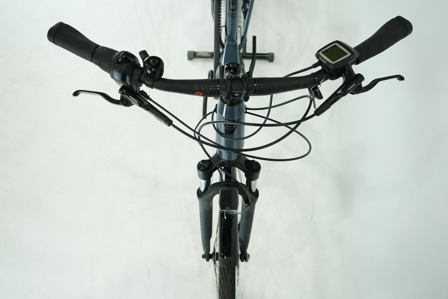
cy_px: 150
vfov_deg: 40.0
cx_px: 224
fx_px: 411
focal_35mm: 33
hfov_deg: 57.2
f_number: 5.6
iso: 1600
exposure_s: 1/200
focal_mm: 33
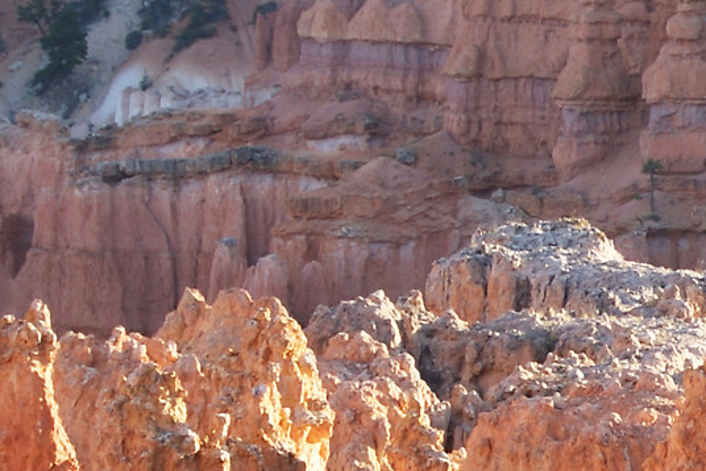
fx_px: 6593
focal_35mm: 336
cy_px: 496
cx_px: 1127
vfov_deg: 4.1
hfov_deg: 6.0
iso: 100
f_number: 6.3
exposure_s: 1/80
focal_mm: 50
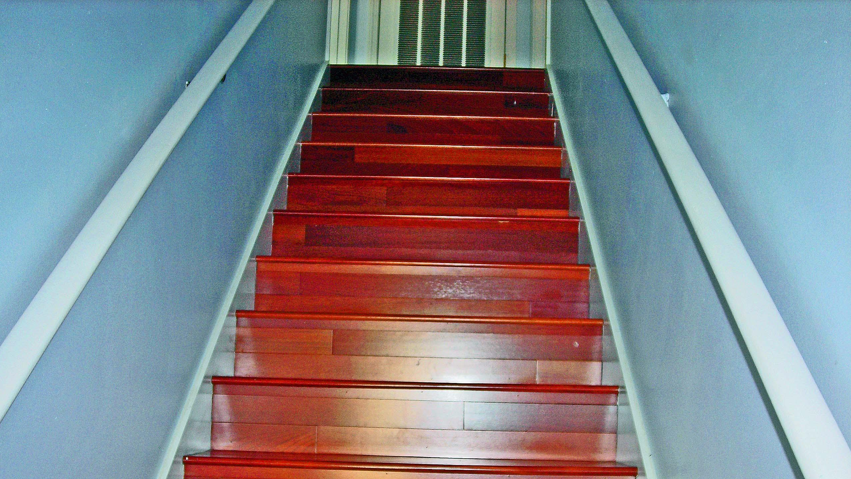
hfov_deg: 48.4
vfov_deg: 28.1
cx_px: 421
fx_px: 948
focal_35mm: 42
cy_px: 324
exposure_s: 1/60.1
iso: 50
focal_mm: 6.3
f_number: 3.2
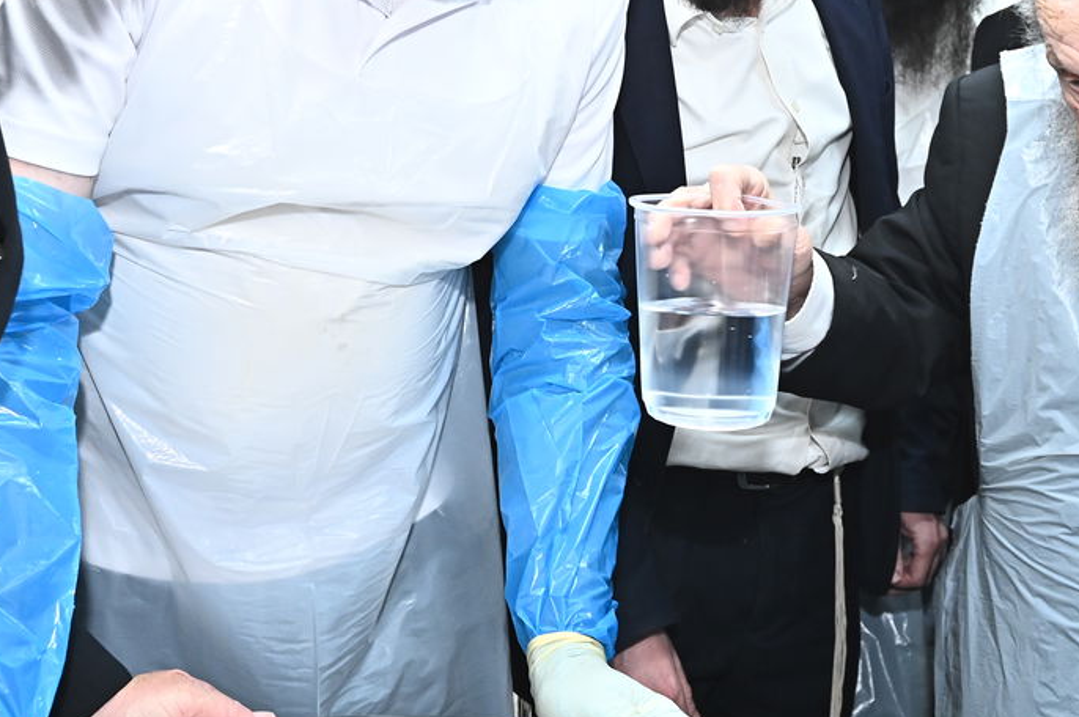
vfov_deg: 27.0
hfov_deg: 40.4
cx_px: 499
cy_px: 162
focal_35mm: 49
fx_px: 1467
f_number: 5
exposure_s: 1/200
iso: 2500
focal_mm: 24
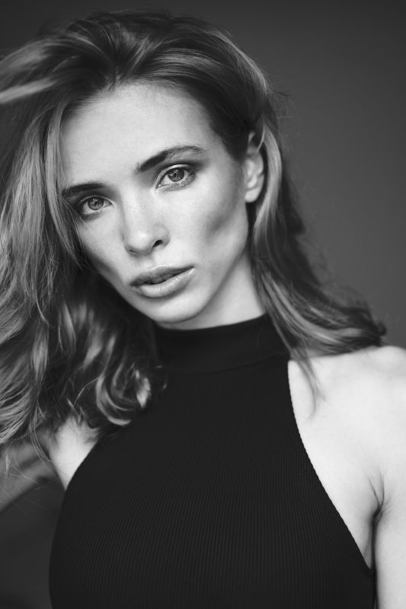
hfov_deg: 25.5
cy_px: 304
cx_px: 203
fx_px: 897
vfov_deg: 37.5
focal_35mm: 53
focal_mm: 35
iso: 200
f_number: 1.4
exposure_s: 1/250
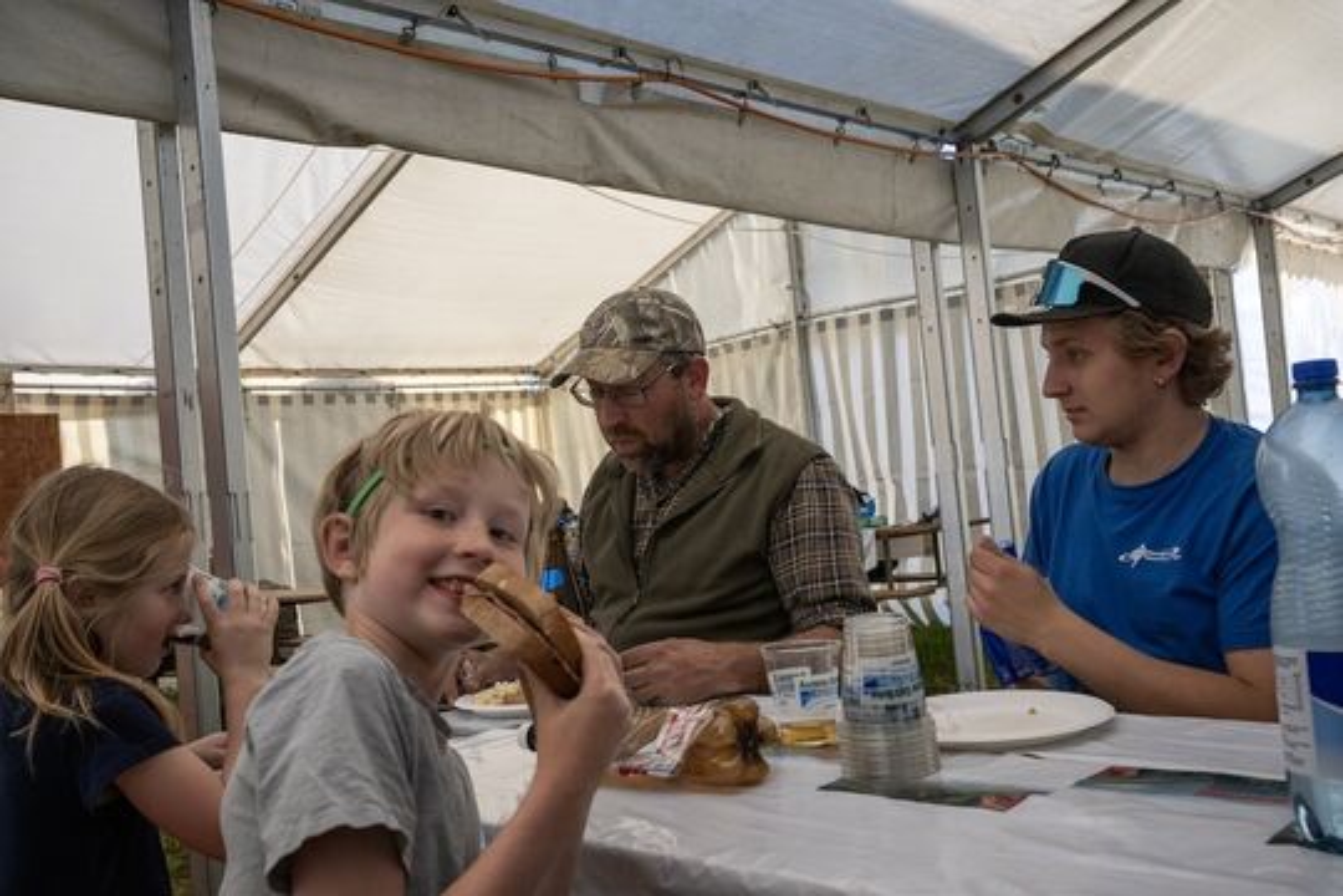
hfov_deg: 54.4
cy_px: 448
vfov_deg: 37.9
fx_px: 1306
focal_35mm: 35
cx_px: 672
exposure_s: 1/100
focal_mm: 35
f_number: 8
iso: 360
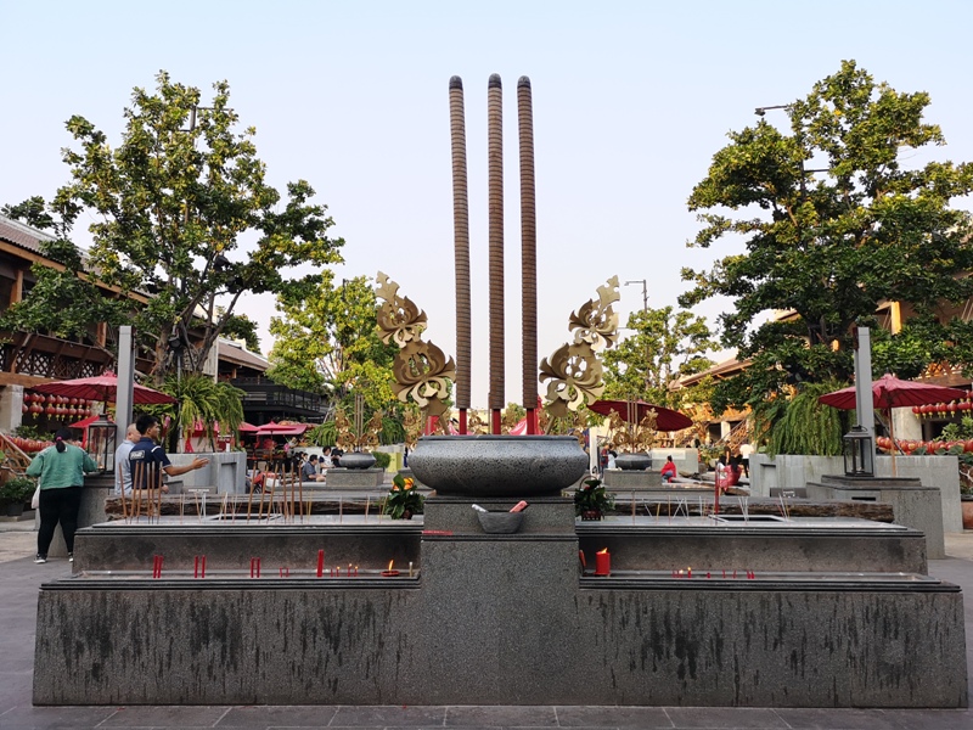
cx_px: 486
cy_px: 365
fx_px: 759
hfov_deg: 65.3
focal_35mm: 27
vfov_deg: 51.4
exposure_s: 1/484
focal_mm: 3.95
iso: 50
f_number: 1.8
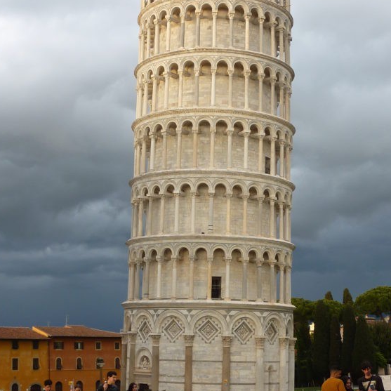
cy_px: 175
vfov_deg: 26.5
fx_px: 831
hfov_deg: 26.5
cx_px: 204
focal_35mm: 65
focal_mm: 6.5
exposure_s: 1/60
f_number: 3.6
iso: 80
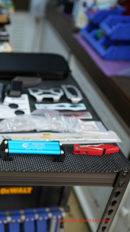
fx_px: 343
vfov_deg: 37.2
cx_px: -40
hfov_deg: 19.7
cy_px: 115
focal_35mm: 56
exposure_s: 1/500
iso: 1600
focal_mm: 35
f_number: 2
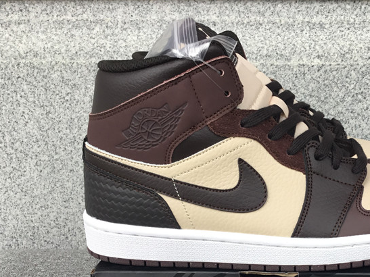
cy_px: 225
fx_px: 545
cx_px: 278
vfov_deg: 27.9
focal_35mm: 51
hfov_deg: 36.6
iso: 32
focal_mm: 3.3
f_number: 2.4
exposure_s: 1/100
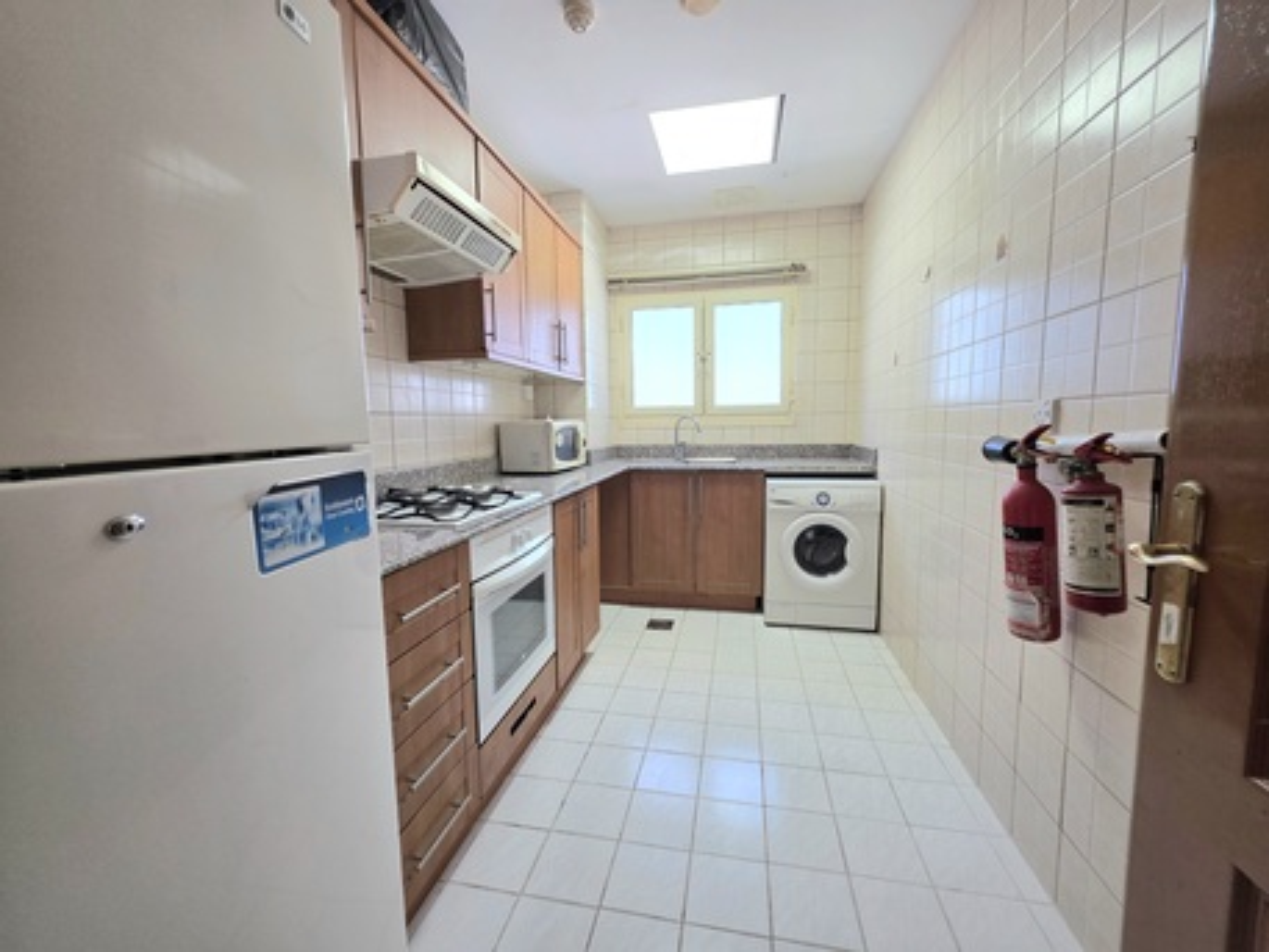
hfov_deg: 106.2
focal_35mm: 13
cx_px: 634
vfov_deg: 89.9
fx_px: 477
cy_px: 476
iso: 125
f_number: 1.9
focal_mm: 2.2
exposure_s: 1/101
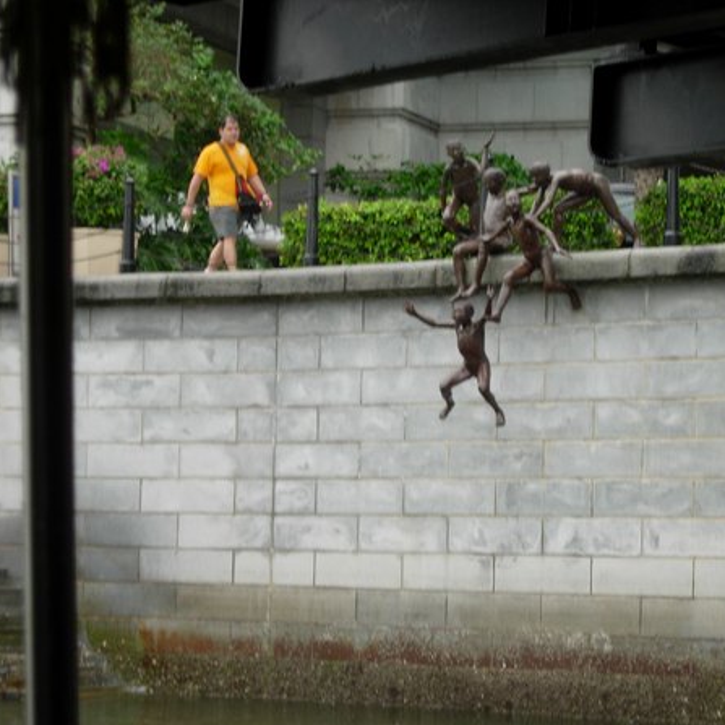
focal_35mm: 134
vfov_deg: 13.0
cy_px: 363
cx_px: 475
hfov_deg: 13.0
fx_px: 3175
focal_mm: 23.4
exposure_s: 1/80.6
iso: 79
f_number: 4.9
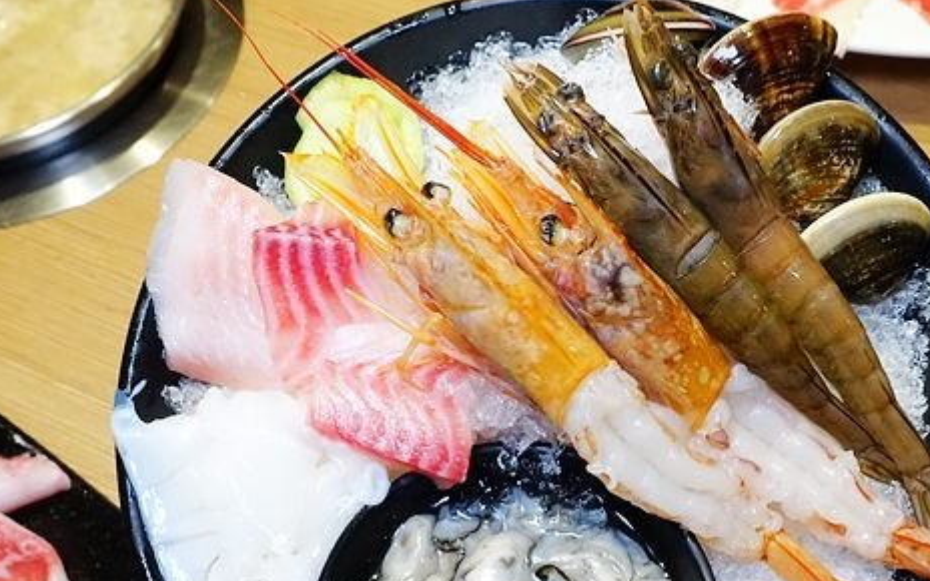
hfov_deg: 49.2
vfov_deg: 31.6
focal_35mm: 40
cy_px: 414
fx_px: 1014
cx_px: 509
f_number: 3.5
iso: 3200
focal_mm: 10.42
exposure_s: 1/400
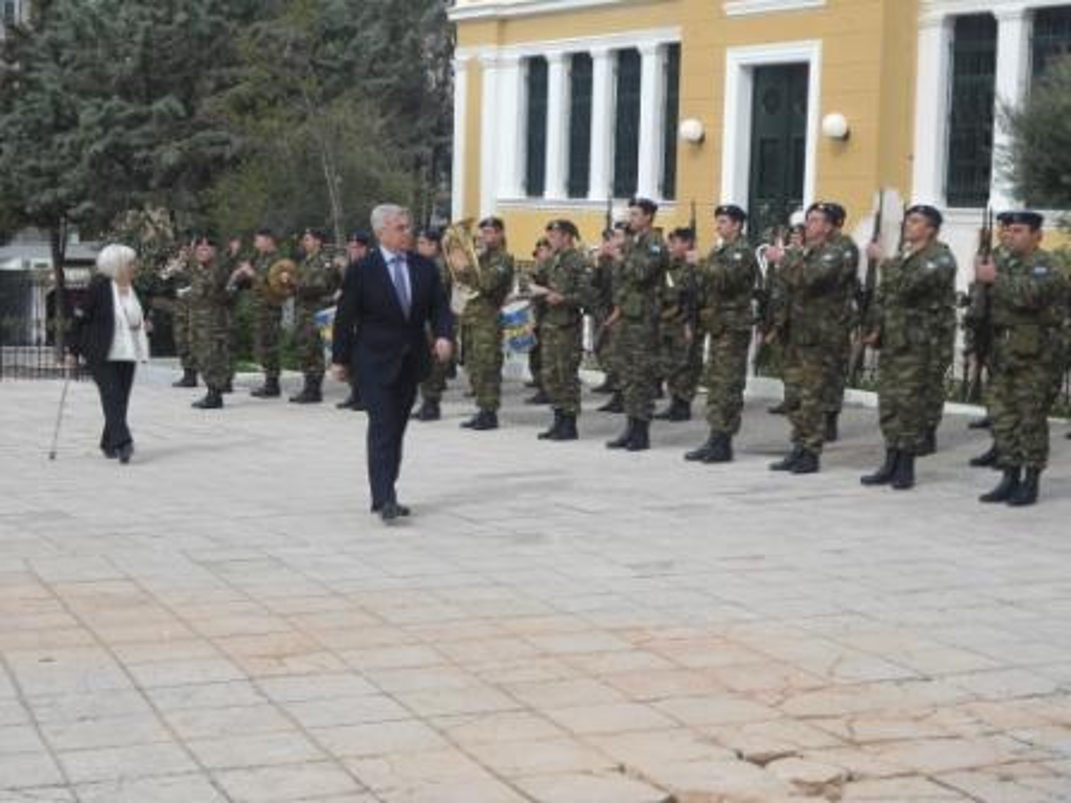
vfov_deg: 23.3
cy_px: 402
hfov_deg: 30.7
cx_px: 536
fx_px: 1949
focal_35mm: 63
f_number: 12.1
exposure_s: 1/160
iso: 80
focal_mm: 11.2
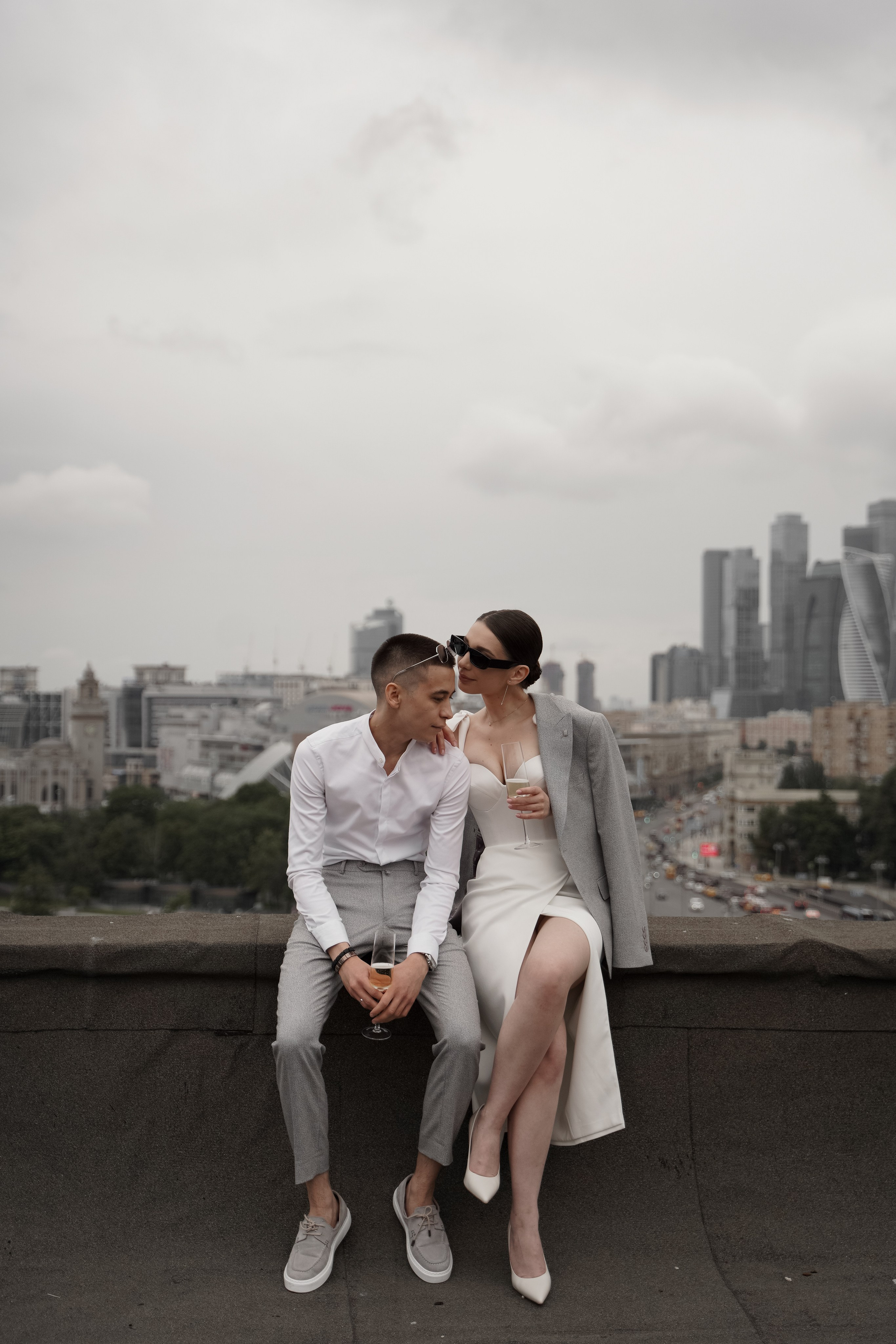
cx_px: 448
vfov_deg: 41.1
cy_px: 672
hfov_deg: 28.1
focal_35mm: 48
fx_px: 1792
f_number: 2.8
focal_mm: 48
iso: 200
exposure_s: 1/3200
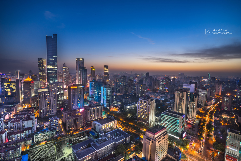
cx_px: 120
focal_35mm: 16
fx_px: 107
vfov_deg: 73.7
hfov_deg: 96.7
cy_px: 80
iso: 100
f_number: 16
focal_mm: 16
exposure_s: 13
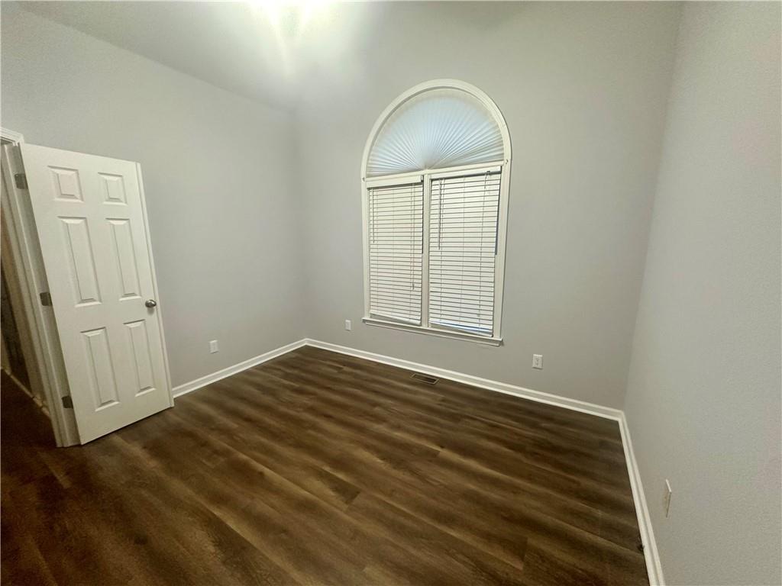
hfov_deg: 102.1
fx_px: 316
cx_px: 391
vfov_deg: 85.7
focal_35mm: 14
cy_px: 293
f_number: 2.2
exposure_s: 1/60
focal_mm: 2.22
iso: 250
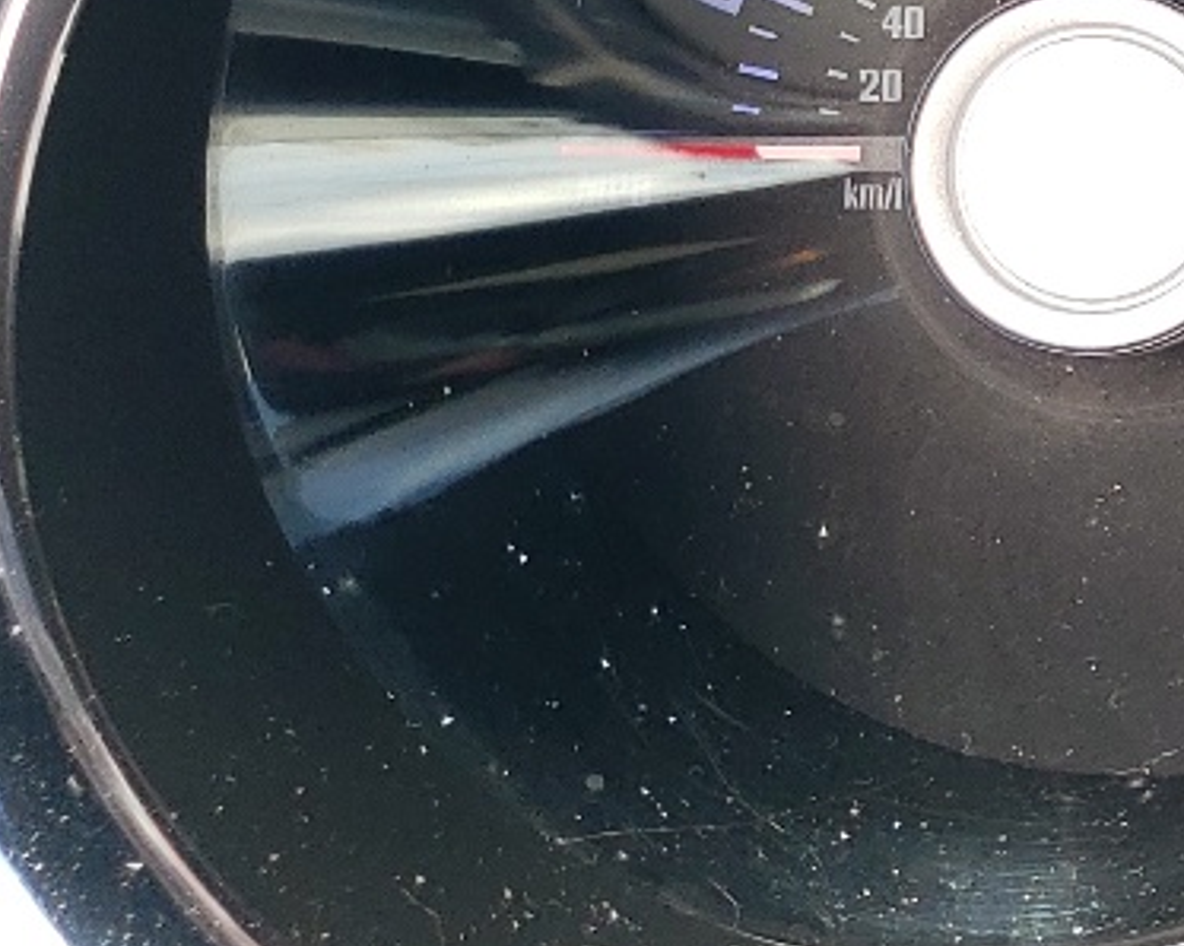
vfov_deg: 13.8
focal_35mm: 109
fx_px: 3818
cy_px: -86
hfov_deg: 14.5
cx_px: 2409
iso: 50
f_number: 1.5
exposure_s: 1/204
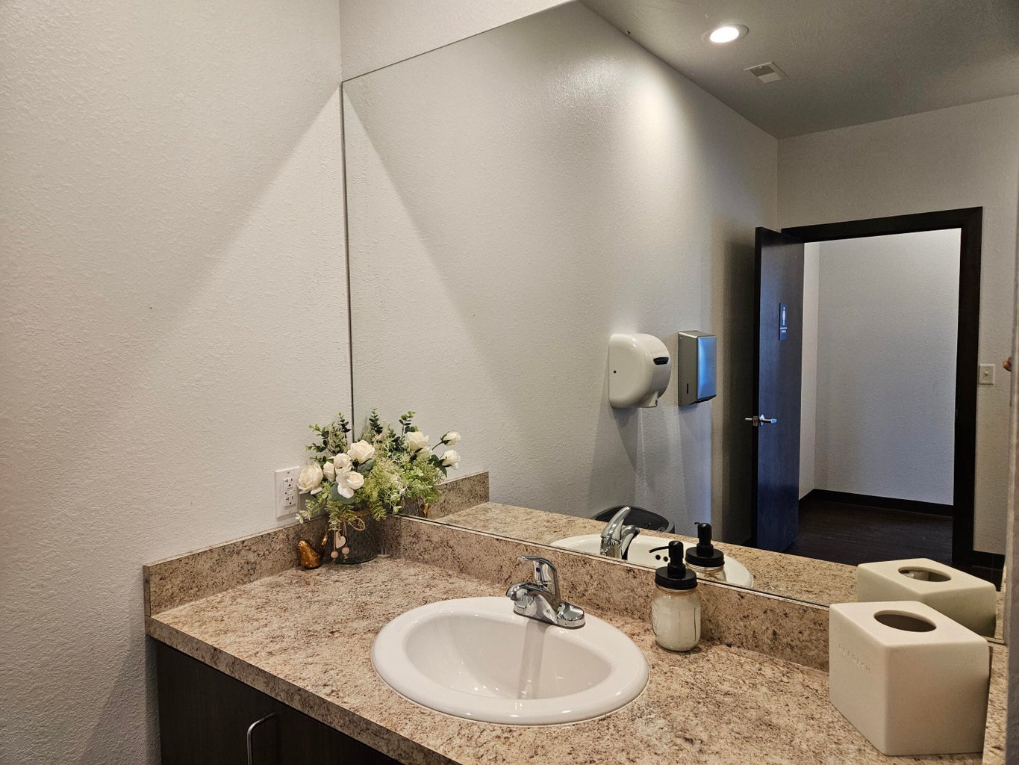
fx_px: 677
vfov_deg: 58.9
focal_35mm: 23
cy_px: 382
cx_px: 510
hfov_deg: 73.9
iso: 160
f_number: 1.8
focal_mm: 5.4
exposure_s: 1/120
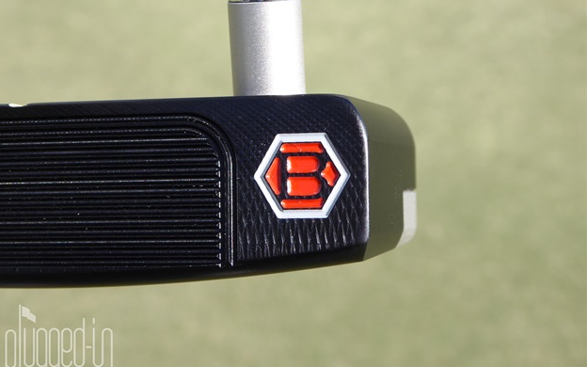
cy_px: 173
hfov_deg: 33.5
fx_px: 976
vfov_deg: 21.3
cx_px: 292
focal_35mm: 61
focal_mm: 9.6
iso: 80
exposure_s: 1/250
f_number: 4.1
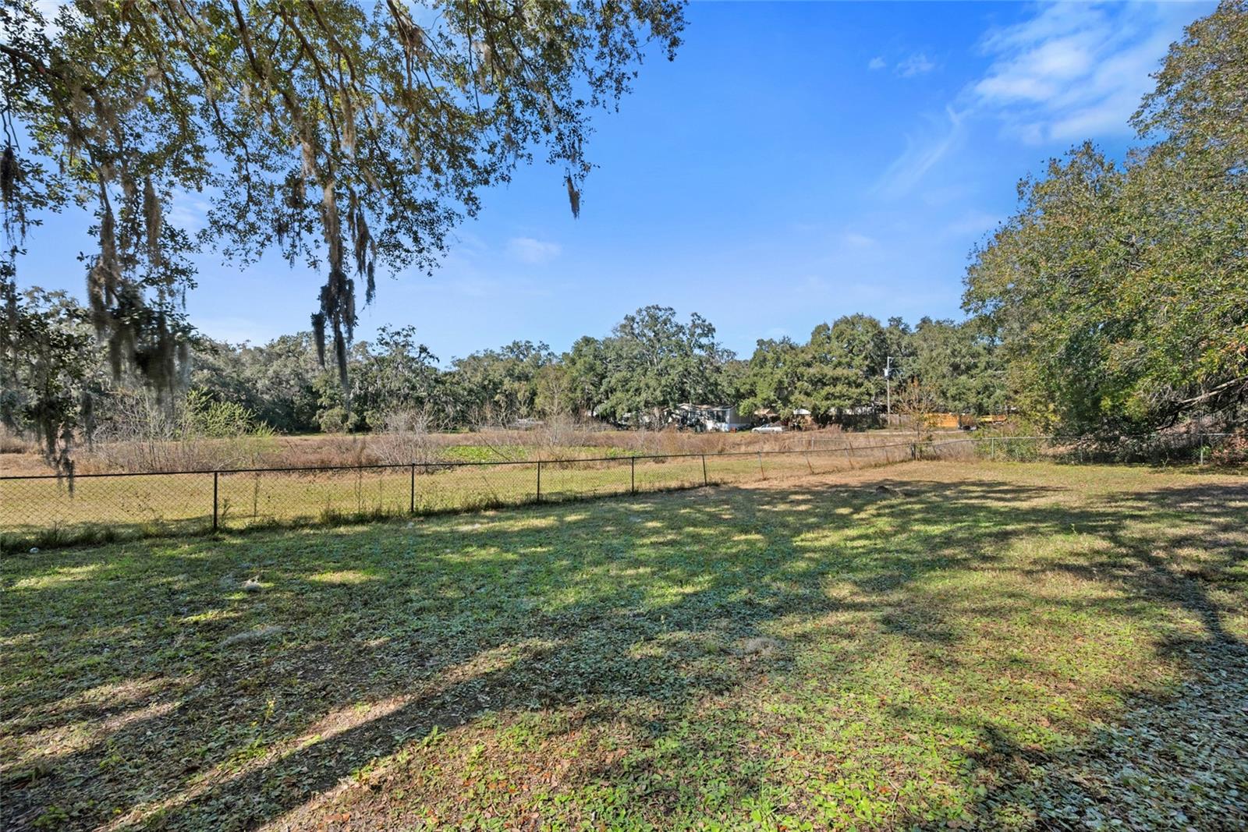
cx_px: 624
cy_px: 416
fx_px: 485
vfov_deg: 81.2
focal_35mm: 14
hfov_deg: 104.2
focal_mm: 14
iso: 250
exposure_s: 1/500
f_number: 6.3
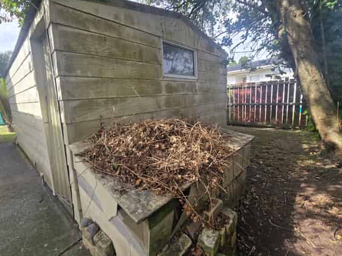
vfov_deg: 81.6
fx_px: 148
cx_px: 160
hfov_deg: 98.1
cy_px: 121
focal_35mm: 15
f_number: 2.2
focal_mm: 2.2
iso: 50
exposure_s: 1/794
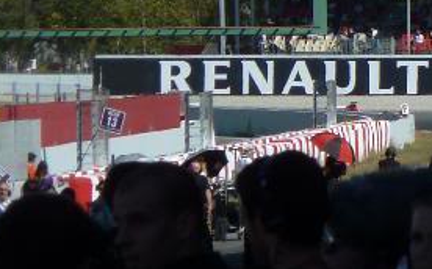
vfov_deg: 1.7
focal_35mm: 772
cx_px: 690
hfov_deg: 2.7
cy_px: -261
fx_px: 9082
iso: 80
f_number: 5.6
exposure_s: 1/640
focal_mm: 32.1
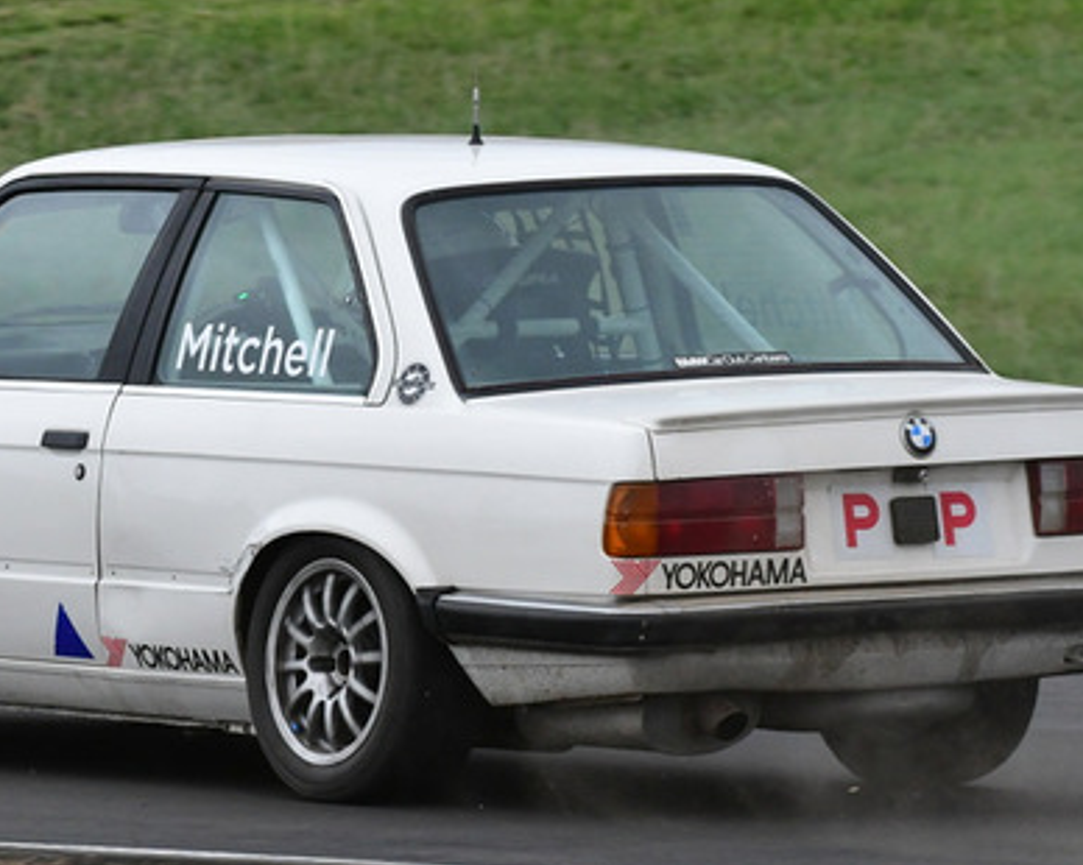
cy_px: 223
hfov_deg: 3.3
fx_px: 18613
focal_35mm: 581
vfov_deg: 2.7
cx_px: 103
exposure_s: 1/640
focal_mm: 200
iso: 2000
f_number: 10
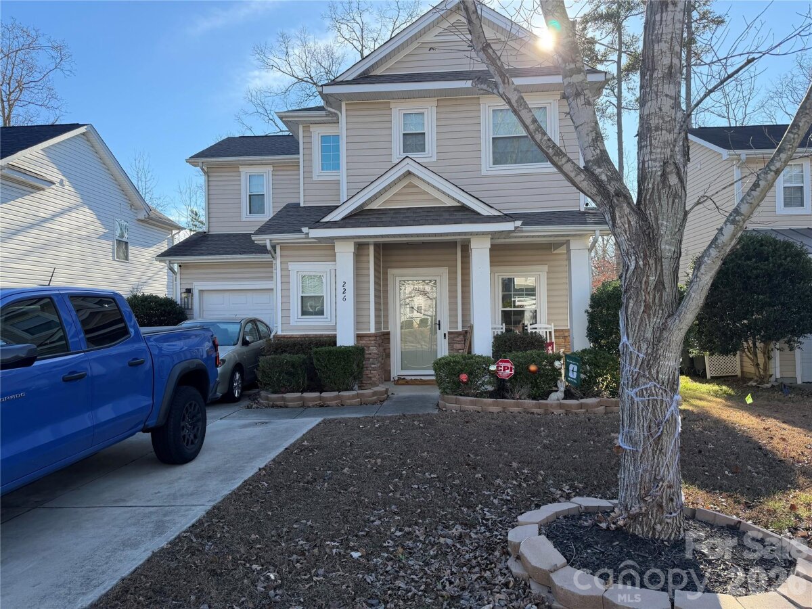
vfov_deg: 56.8
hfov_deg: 71.6
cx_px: 406
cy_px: 304
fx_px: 563
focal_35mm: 24
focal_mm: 6.76
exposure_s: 1/1812
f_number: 1.78
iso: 100
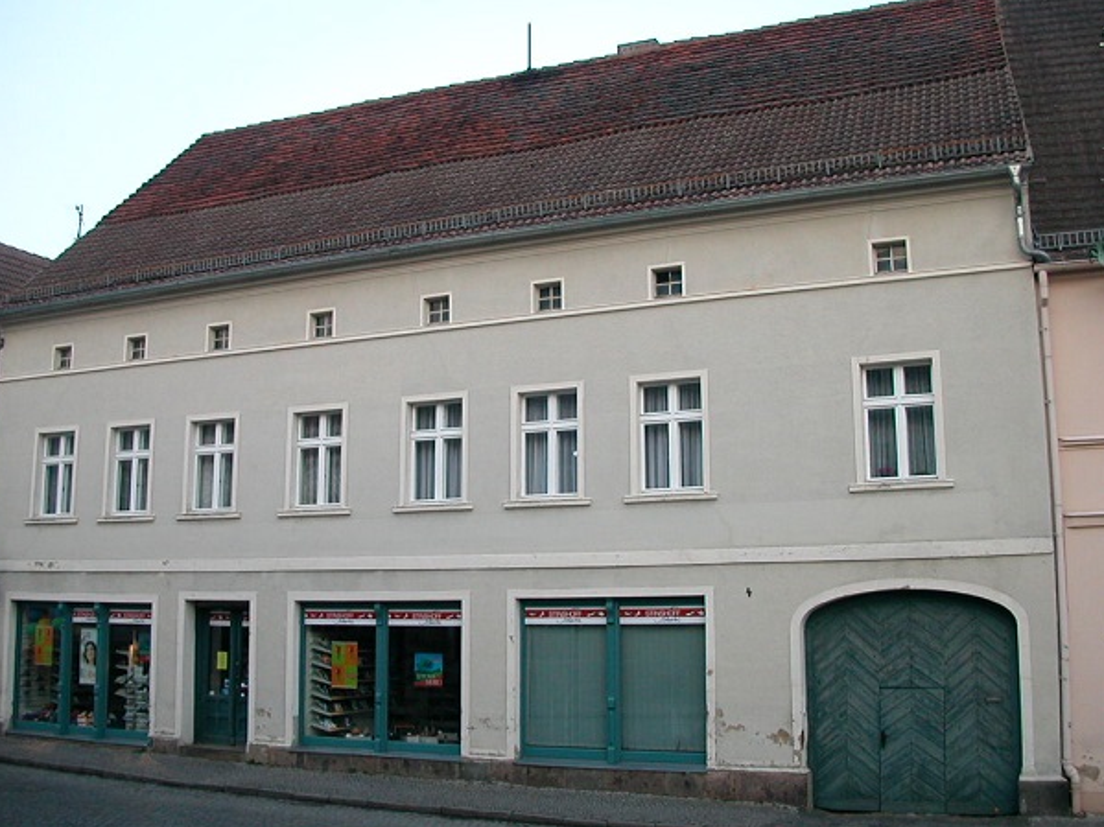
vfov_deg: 37.7
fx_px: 1212
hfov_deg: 49.0
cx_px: 545
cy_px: 421
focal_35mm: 38
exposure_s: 1/75.2
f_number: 2.7
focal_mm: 5.6
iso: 100
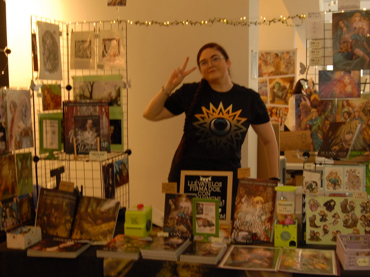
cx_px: 192
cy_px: 150
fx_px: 524
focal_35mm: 49
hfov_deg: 38.9
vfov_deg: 29.7
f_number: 6.3
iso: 400
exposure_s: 1/8
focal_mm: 22
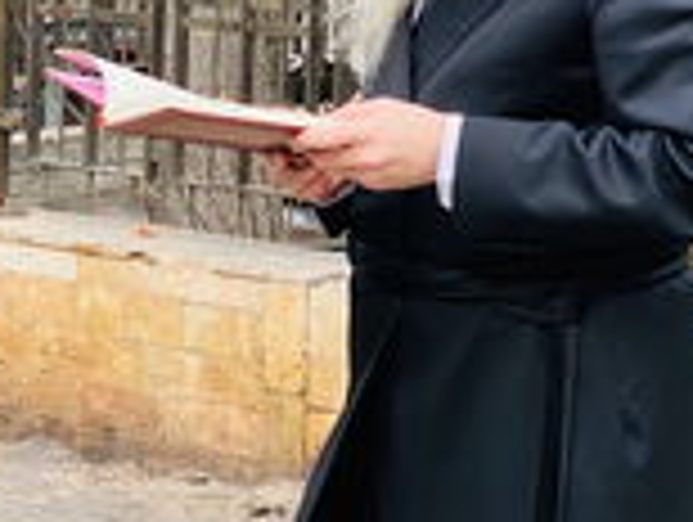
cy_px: 189
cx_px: 40
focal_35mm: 135
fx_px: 2707
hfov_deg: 14.4
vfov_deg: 11.0
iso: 20
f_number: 2
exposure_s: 1/166
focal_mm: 6
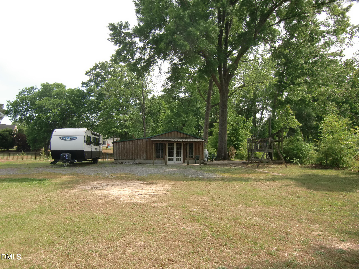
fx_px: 249
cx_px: 180
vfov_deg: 56.8
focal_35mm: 24
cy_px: 134
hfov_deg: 71.6
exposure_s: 1/400
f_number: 3.2
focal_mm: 4.3
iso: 64
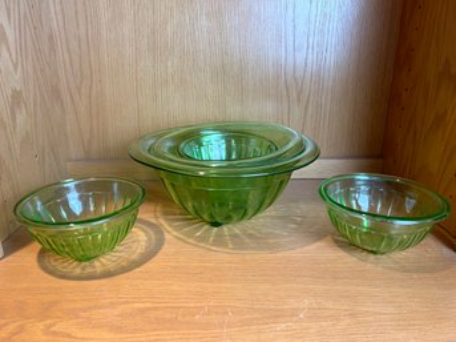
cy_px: 171
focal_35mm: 26
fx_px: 342
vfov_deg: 53.0
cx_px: 228
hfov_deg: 67.3
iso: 125
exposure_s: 1/120
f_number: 1.5
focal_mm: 5.7
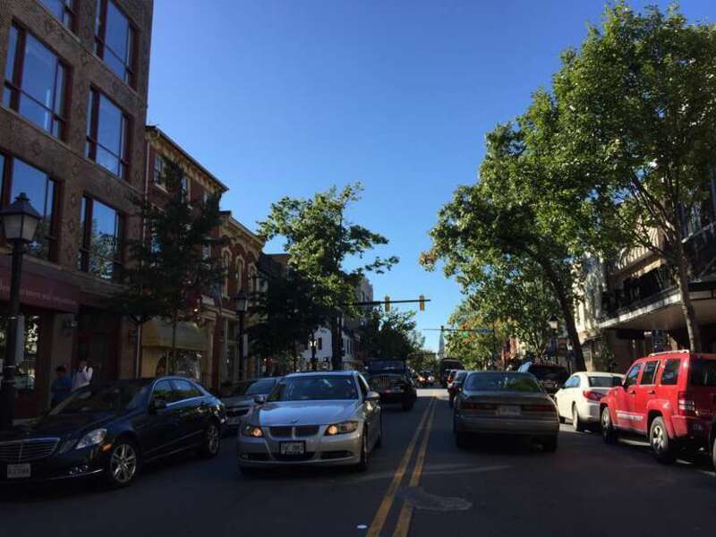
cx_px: 358
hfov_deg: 61.7
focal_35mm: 29
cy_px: 268
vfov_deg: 48.2
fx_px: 600
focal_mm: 4.15
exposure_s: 1/1464
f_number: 2.2
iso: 32
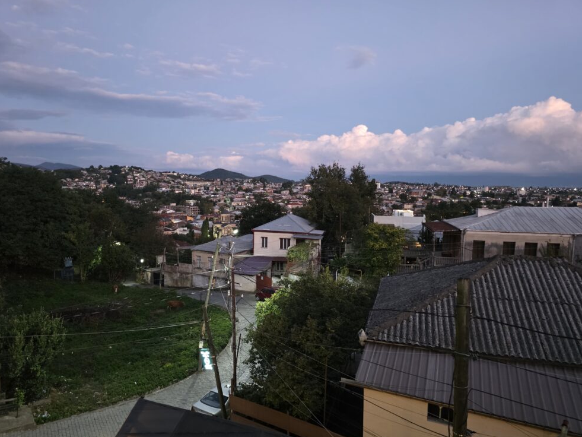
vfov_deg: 56.8
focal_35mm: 24
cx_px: 283
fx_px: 404
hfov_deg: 71.6
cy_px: 222
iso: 1250
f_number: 1.7
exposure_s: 1/40
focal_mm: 6.3
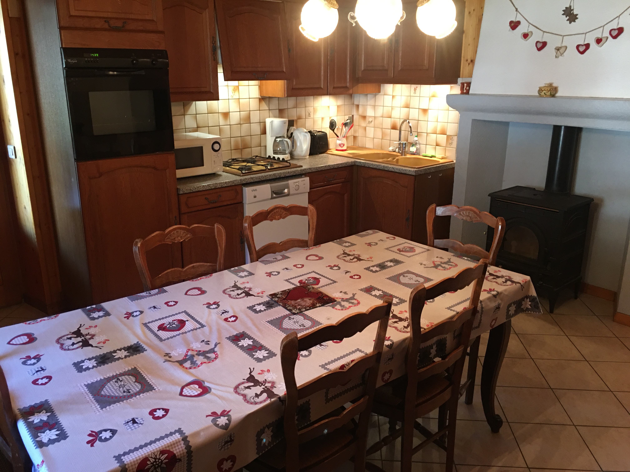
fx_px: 528
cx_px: 315
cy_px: 236
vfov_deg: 48.2
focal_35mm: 29
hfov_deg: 61.7
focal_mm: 4.15
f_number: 2.2
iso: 100
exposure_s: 1/17
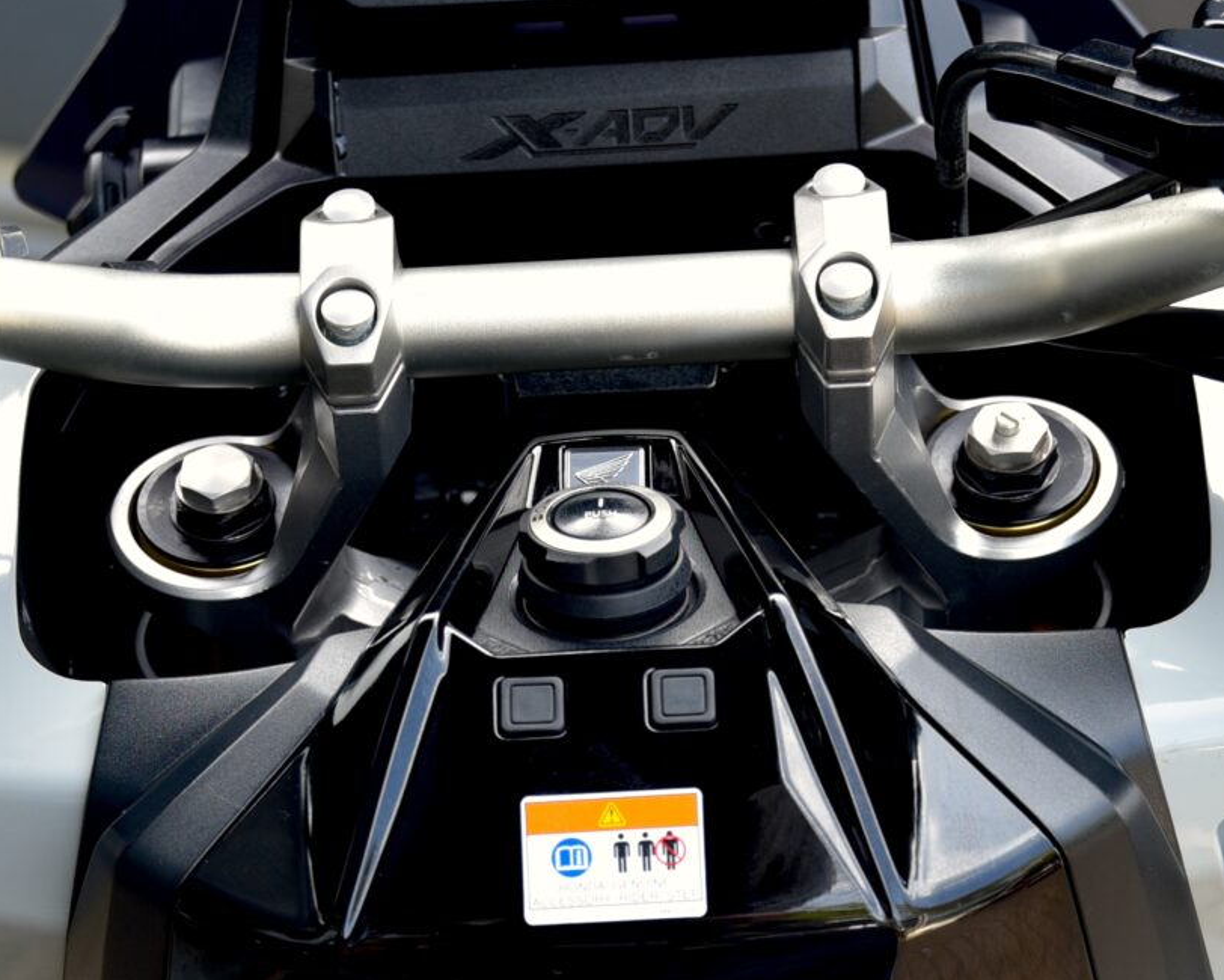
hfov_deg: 13.6
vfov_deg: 10.7
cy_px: 1179
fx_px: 5145
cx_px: 629
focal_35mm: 142
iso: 100
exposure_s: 1/60
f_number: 4
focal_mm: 48
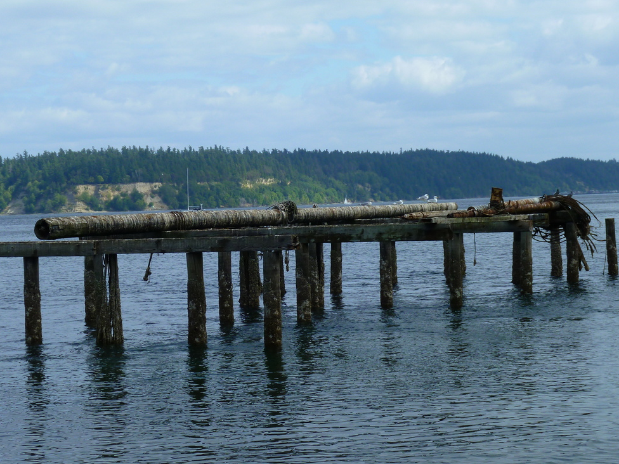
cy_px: 250
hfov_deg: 24.4
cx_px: 251
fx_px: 1431
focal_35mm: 80
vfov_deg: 18.4
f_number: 4.7
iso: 80
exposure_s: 1/400
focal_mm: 11
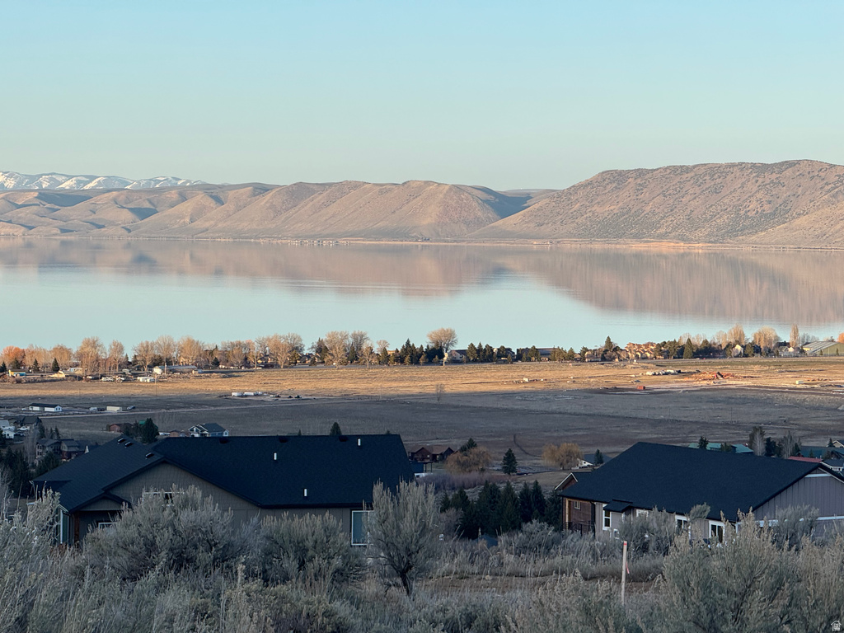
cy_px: 316
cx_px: 422
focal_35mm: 120
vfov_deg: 12.3
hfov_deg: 16.4
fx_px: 2926
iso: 50
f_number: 2.8
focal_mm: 15.66
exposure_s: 1/541
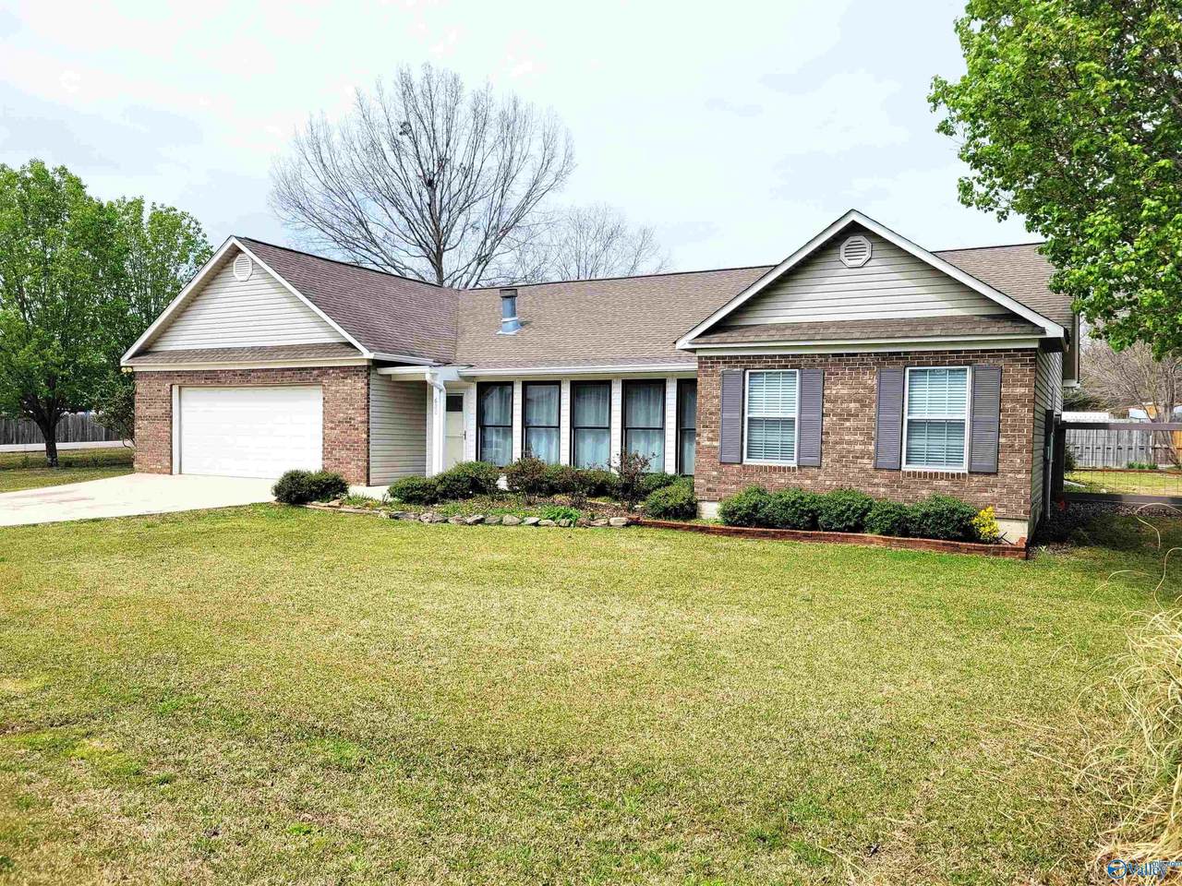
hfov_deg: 67.3
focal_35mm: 26
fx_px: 888
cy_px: 443
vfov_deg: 53.1
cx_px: 591
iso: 40
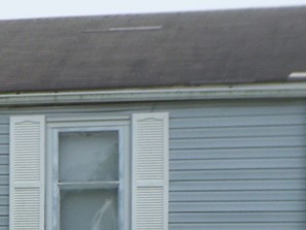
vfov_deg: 8.6
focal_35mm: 169
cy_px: 328
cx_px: -115
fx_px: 1495
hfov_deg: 11.3
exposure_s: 1/400
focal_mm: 8
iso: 50
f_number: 4
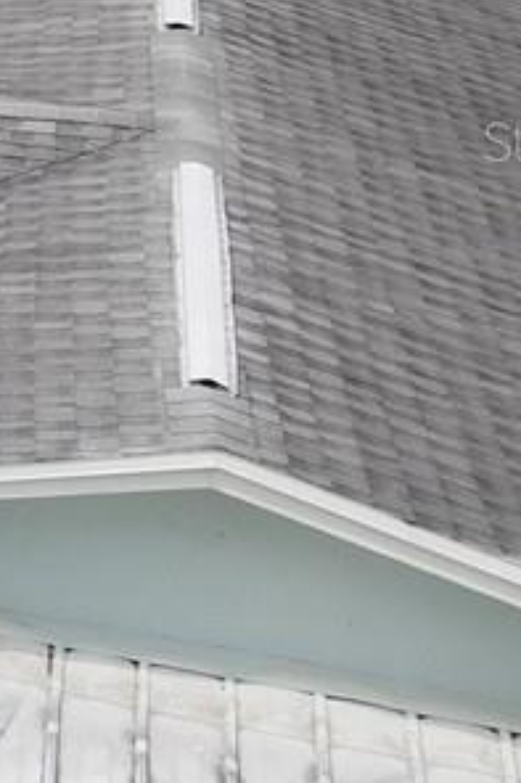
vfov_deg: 15.1
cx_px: -1383
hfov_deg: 7.7
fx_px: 2934
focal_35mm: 135
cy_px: 140
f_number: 2.8
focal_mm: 4.5
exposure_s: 1/725
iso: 100
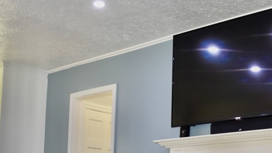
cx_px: 211
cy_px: 169
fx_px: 440
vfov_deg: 18.9
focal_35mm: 61
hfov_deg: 33.5
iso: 720
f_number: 5.6
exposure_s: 1/125
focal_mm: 18
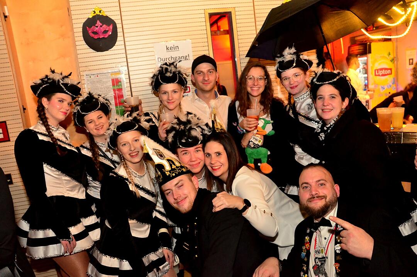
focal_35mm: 27
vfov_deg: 47.8
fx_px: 312
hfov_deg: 67.5
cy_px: 138
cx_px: 208
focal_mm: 18
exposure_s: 1/20
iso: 3200
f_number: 5.6
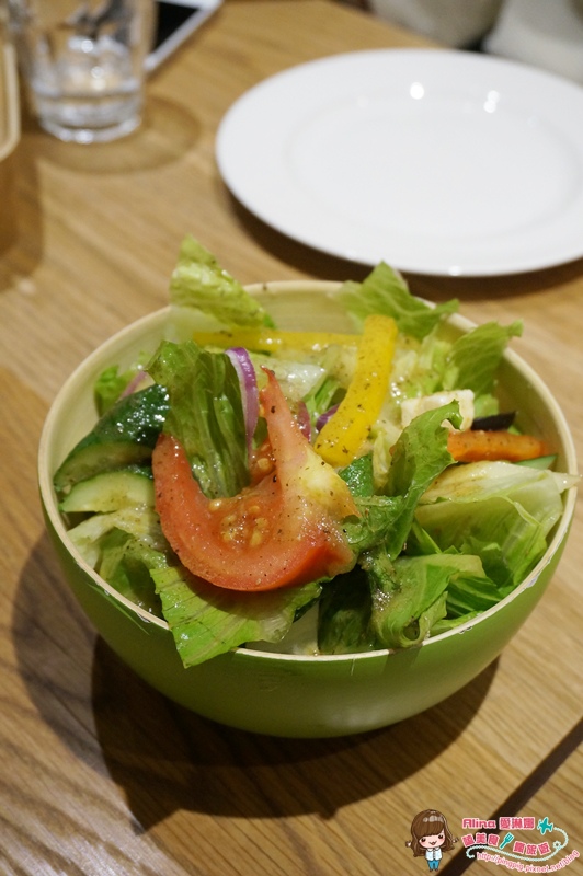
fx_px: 1095
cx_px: 292
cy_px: 438
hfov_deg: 29.8
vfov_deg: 43.6
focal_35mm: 45
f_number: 5.6
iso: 1600
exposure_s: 1/80
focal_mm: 30
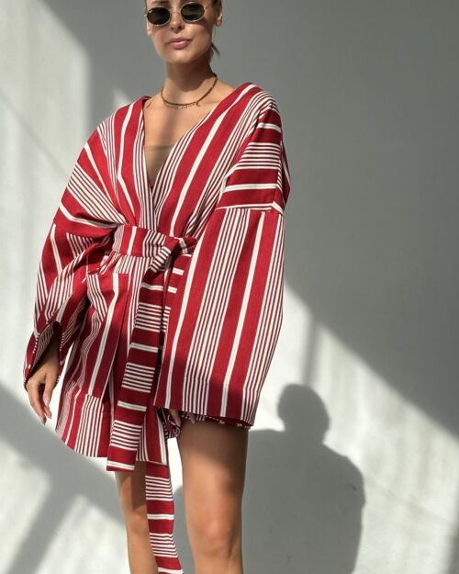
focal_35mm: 80
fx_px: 1358
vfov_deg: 23.7
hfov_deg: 19.1
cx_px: 140
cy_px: 380
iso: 64
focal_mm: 6.86
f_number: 1.78
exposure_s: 1/5263
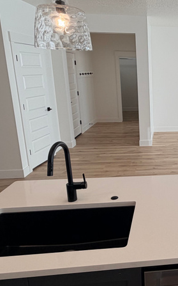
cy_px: 129
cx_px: 205
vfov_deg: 56.6
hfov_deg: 32.0
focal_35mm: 34
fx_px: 264
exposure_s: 1/120
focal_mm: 2.22
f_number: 2.2
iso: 32
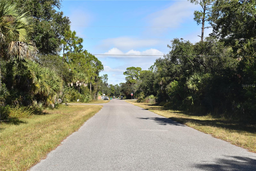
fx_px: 373
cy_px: 86
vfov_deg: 25.7
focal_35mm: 52
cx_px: 128
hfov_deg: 37.9
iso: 100
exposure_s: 1/200
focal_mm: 35
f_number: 10
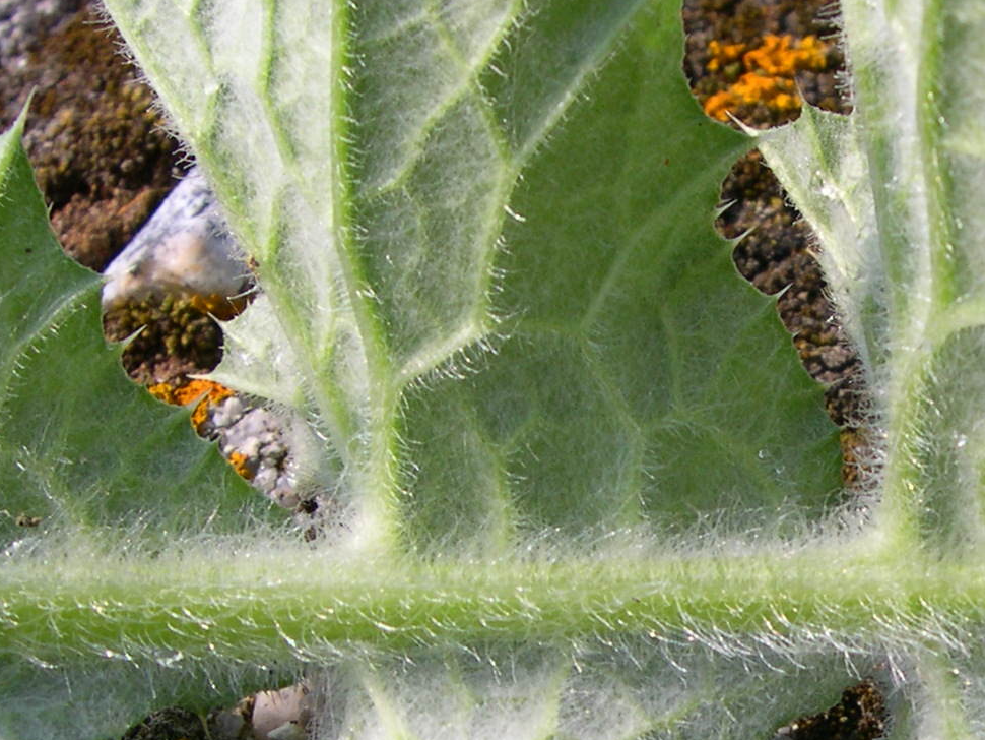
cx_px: 791
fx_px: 2533
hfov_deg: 21.7
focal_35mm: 89
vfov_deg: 16.5
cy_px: 577
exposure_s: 1/202
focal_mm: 8
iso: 100
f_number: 7.6
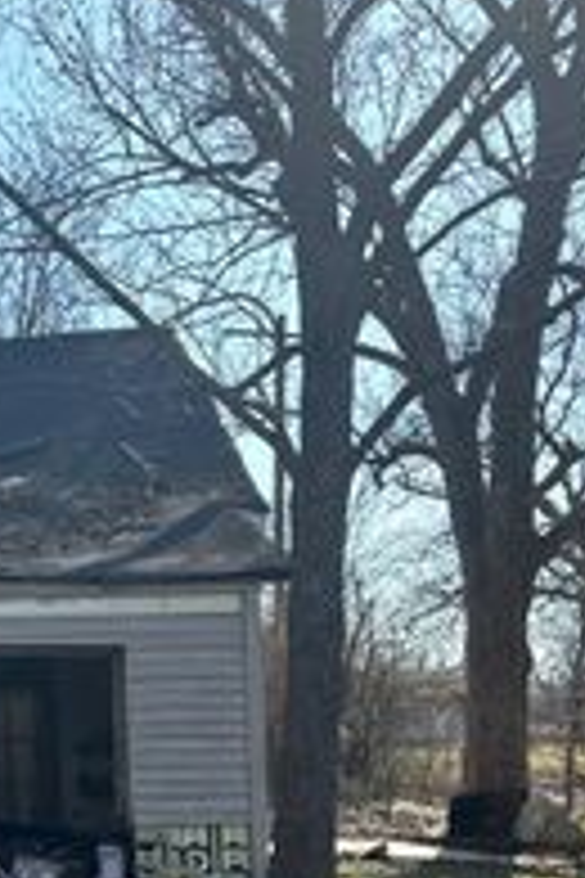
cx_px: -243
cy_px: 705
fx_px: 1560
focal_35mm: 64
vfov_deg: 30.6
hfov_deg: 19.1
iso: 80
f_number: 1.78
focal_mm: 6.86
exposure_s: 1/2591
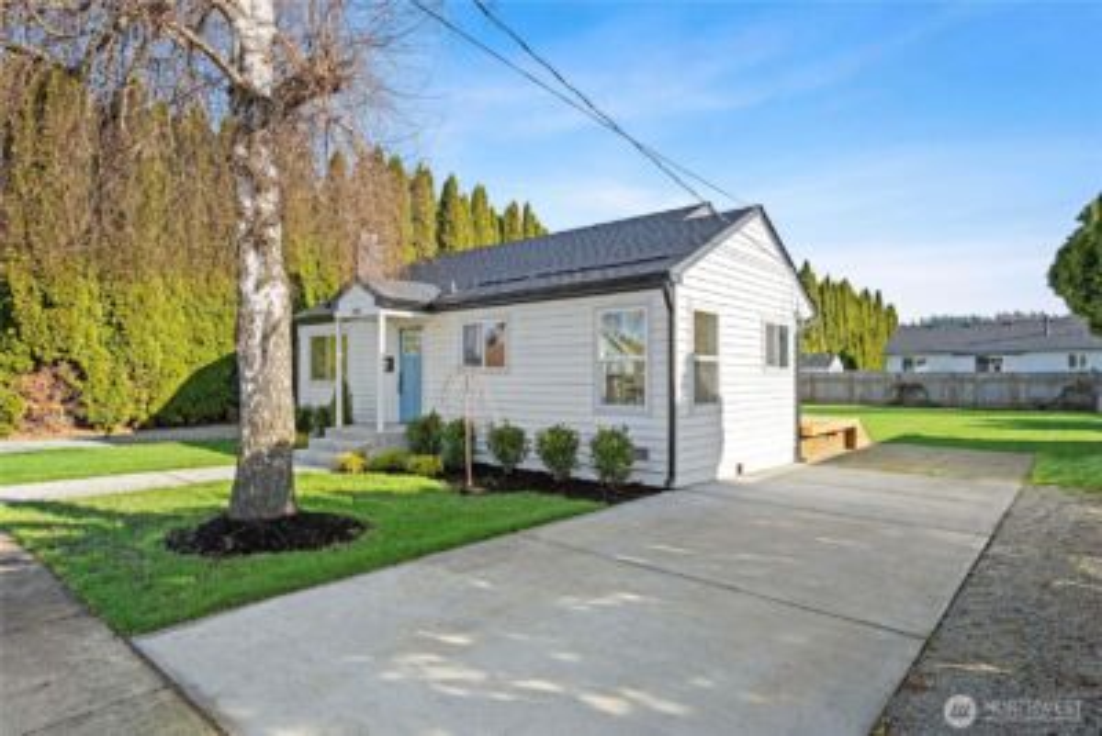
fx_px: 612
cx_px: 551
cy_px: 368
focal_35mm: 20
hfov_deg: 84.0
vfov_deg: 62.0
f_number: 8
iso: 200
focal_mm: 20
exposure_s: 1/100
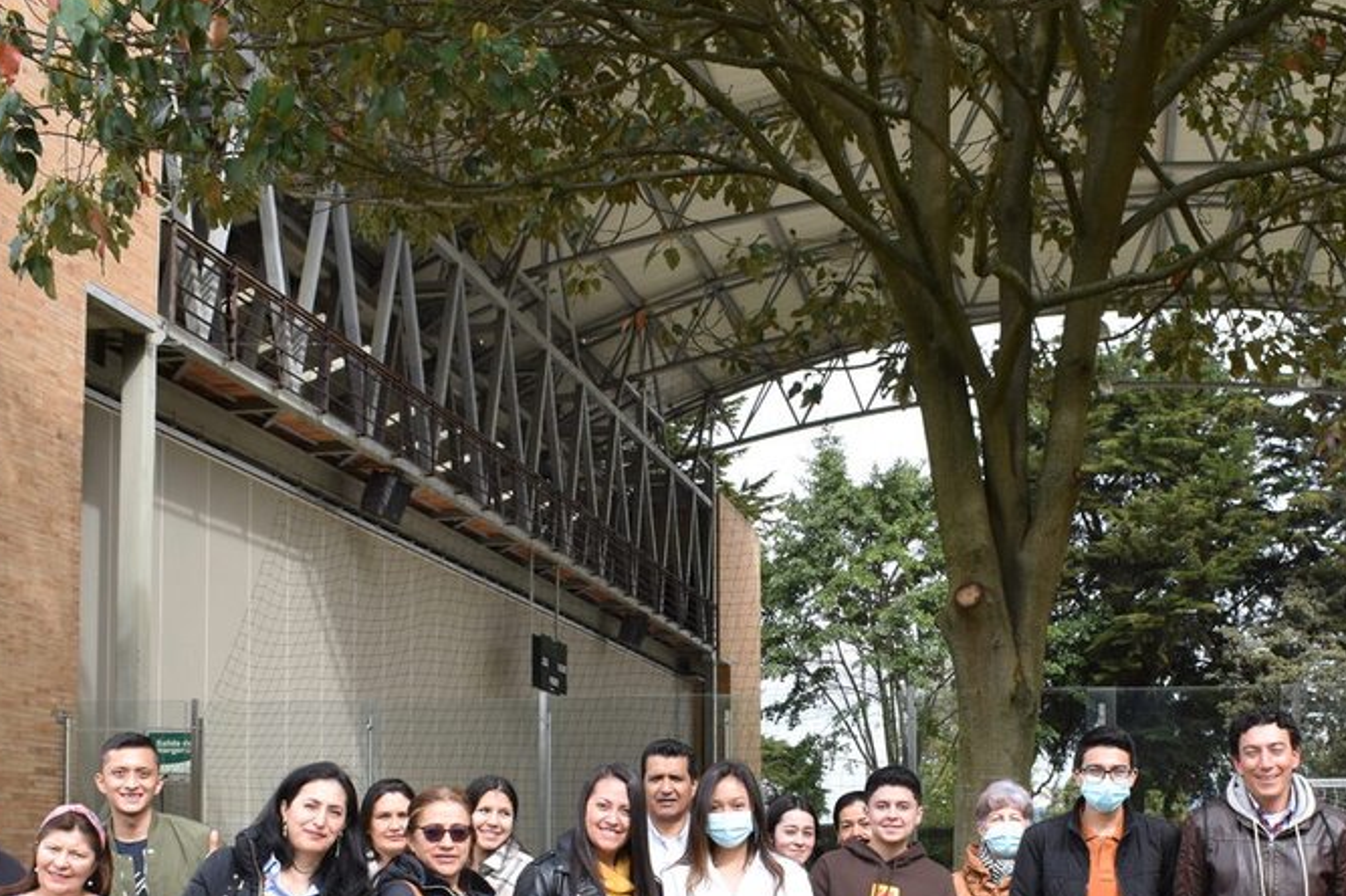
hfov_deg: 36.7
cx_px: 825
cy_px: 795
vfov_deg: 24.4
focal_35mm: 54
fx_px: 2018
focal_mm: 20
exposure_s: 1/500
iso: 500
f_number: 8
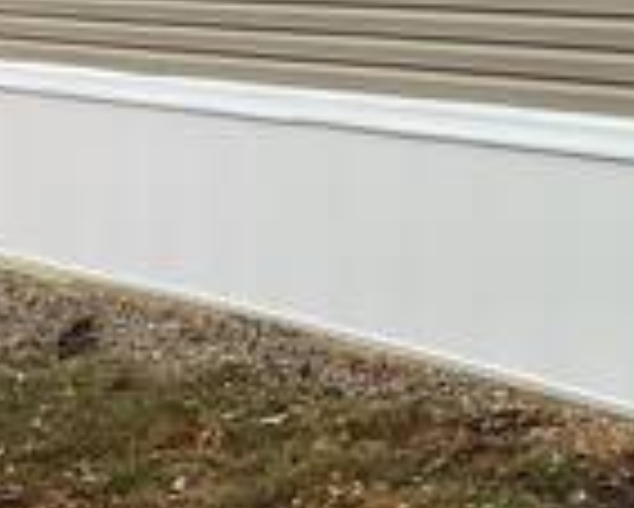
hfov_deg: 16.5
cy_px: -103
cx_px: 832
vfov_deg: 13.6
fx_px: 2065
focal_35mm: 110
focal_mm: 3.3
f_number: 2.4
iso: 80
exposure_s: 1/120
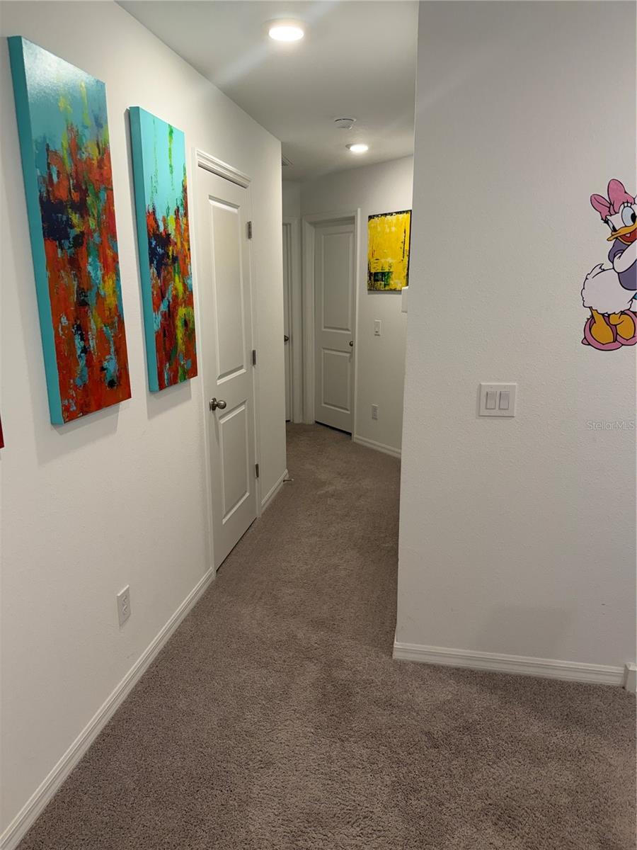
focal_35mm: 24
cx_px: 318
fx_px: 589
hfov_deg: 56.8
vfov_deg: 71.6
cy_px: 425
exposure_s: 1/120
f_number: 1.78
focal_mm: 6.76
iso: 125
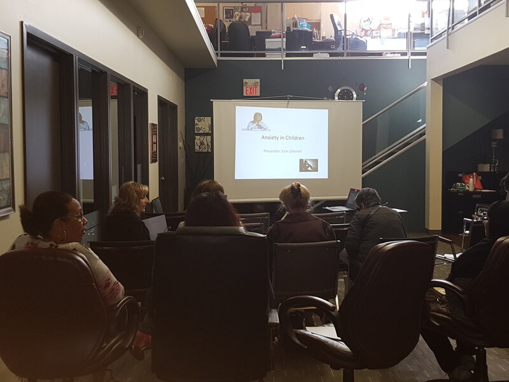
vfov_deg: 53.1
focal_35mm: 26
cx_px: 254
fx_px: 382
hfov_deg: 67.3
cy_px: 191
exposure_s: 1/60
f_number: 1.7
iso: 64
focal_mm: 4.2
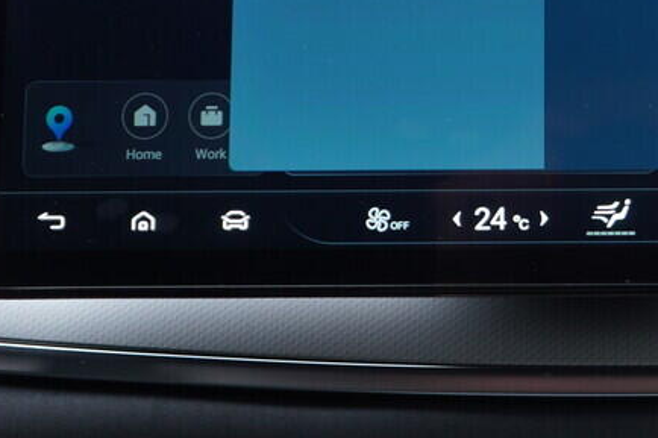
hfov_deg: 23.2
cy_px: -23
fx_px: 1553
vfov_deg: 15.7
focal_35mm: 85
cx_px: 613
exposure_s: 1/40
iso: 125
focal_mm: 24
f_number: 2.8
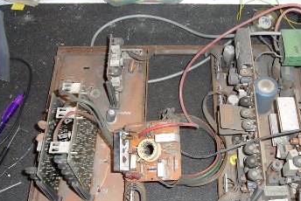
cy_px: 101
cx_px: 178
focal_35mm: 46
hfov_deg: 42.5
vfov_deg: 29.3
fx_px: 385
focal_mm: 6
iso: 200
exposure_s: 1/45
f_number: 3.6
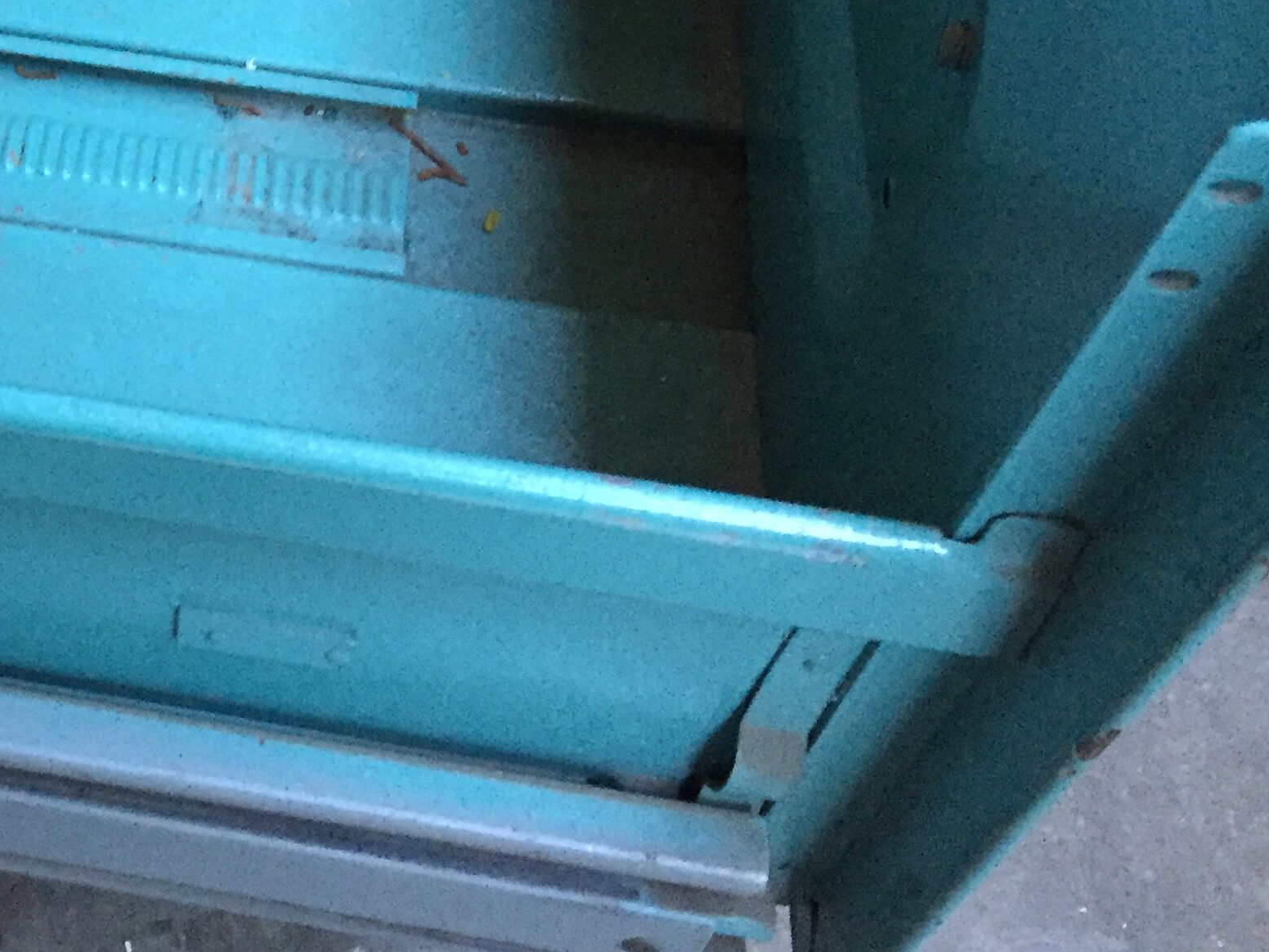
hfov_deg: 29.8
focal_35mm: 61
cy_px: -21
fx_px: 2236
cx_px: 38
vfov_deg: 23.0
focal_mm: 4.15
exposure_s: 1/25
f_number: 2.2
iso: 320
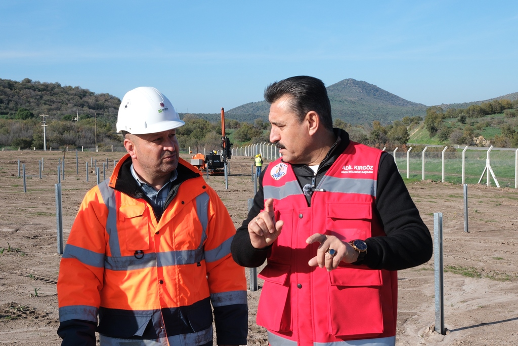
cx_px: 259
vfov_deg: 27.5
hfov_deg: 40.3
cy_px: 173
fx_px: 705
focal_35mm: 49
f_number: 16
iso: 800
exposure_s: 1/320
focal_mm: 32.5
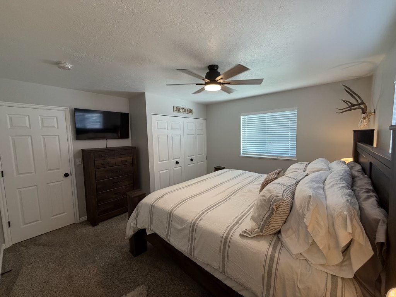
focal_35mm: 14
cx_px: 198
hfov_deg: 102.1
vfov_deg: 85.7
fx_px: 160
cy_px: 148
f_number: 2.2
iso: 250
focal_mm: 2.22
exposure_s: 1/120
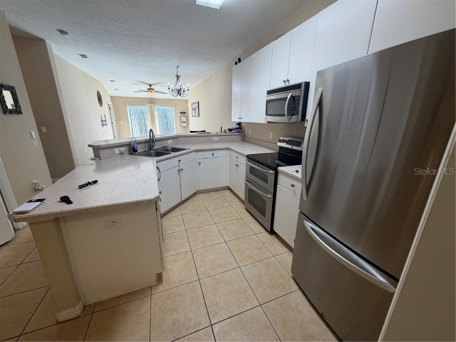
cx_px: 228
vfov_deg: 85.7
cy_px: 171
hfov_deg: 102.1
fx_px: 184
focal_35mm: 14
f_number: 2.2
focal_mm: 2.22
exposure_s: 1/120
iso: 125
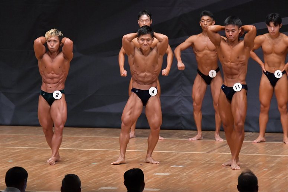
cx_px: 144
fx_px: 2039
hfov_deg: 8.1
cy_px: 96
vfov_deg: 5.4
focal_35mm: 255
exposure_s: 1/400
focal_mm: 170
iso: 6400
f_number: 5.6
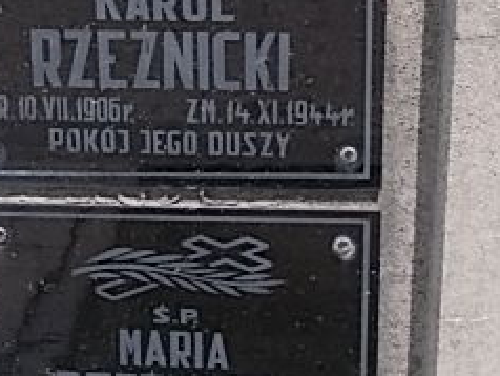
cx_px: 170
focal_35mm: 102
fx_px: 1475
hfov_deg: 19.2
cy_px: 126
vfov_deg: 14.5
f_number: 6.2
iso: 80
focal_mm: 5.3
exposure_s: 1/125
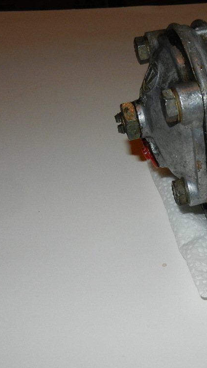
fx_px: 420
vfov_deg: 47.4
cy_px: 186
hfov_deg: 25.9
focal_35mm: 43
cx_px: 221
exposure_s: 1/30
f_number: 7.2
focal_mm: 5.1
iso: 200
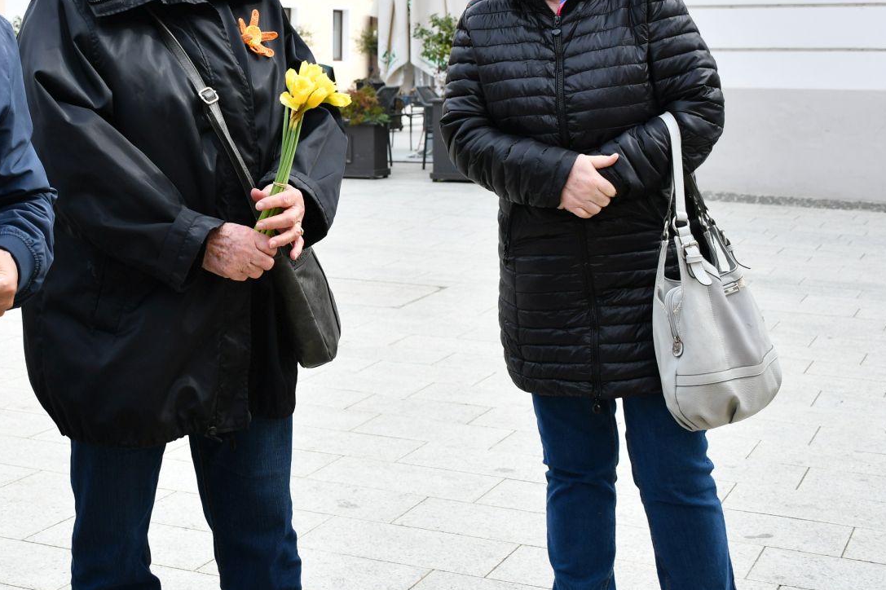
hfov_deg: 32.3
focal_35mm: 61
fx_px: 1501
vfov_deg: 22.0
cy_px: 132
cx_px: 218
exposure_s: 1/250
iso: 200
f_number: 6.3
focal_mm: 26
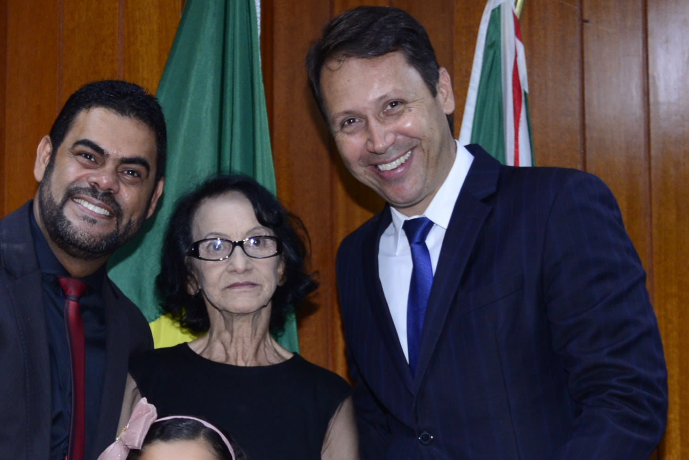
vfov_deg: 13.3
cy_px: 407
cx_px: 212
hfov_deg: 19.9
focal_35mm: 102
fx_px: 1952
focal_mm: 50
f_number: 5.6
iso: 1600
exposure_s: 1/80
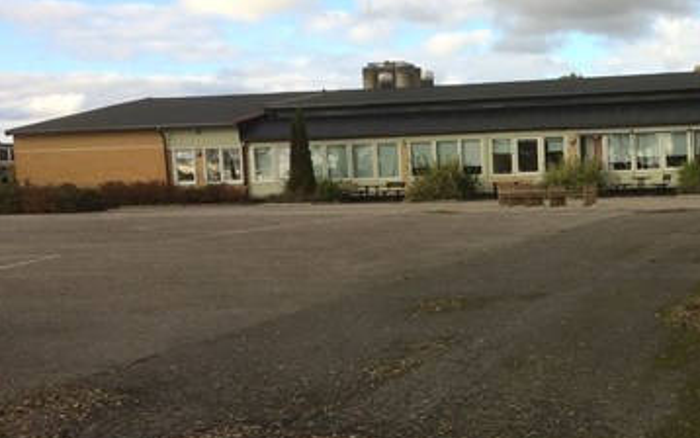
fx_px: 1050
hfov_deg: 35.3
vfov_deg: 23.4
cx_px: 592
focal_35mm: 55
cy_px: 311
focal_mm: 4.15
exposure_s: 1/707
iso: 32
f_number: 2.2
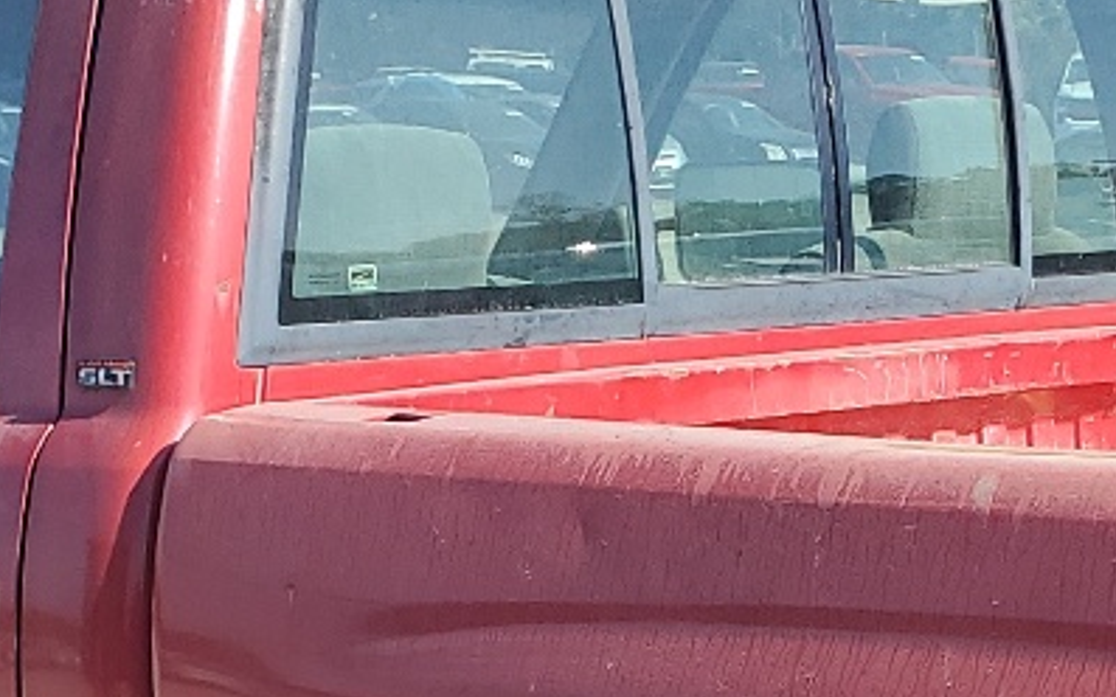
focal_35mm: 111
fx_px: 3376
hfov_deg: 18.4
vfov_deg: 11.0
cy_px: 1231
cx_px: 1043
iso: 50
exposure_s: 1/2000
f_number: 1.5
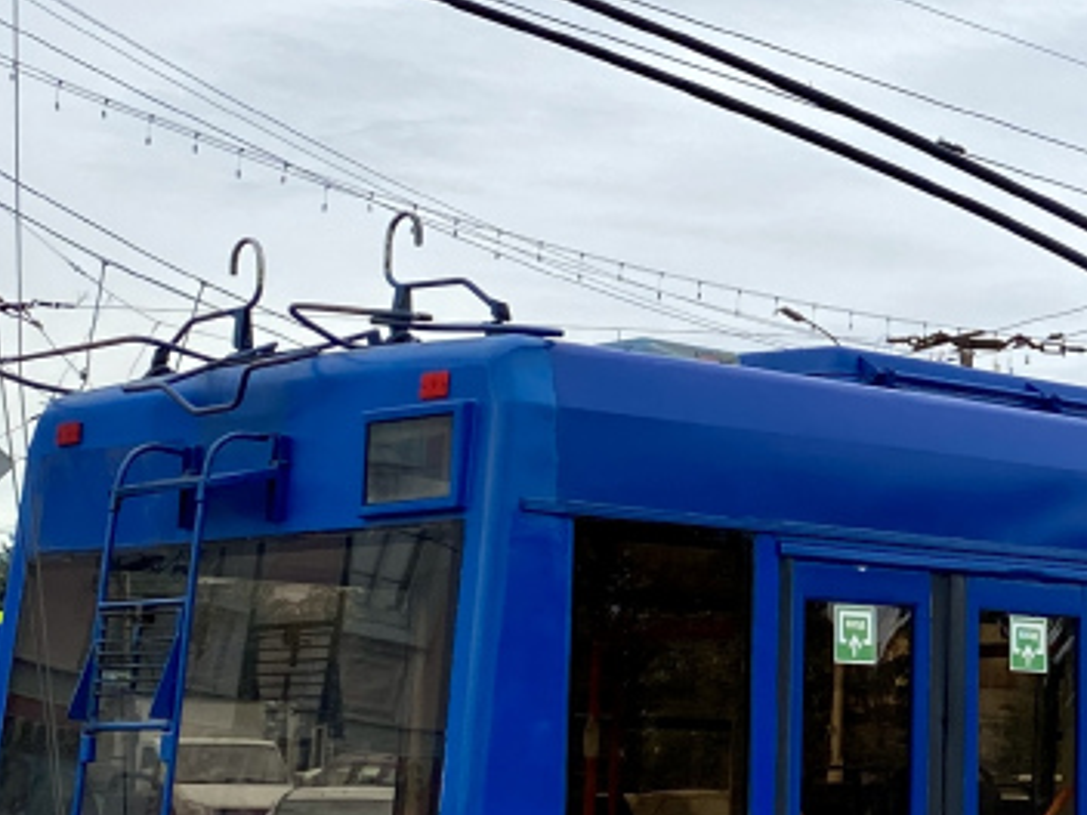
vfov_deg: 15.4
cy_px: 357
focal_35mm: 96
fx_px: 3015
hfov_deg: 19.3
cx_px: 1291
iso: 32
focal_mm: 4.25
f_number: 1.8
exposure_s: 1/1464
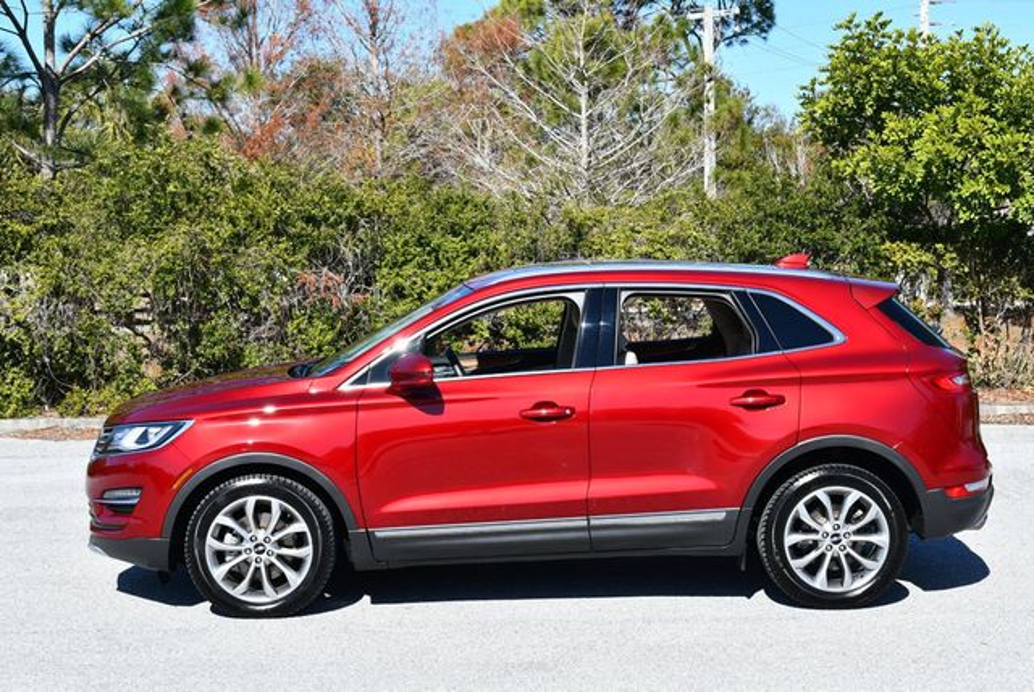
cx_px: 517
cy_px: 346
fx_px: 1840
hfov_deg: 31.4
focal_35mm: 64
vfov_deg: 21.3
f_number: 8
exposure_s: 1/250
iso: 160
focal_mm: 32
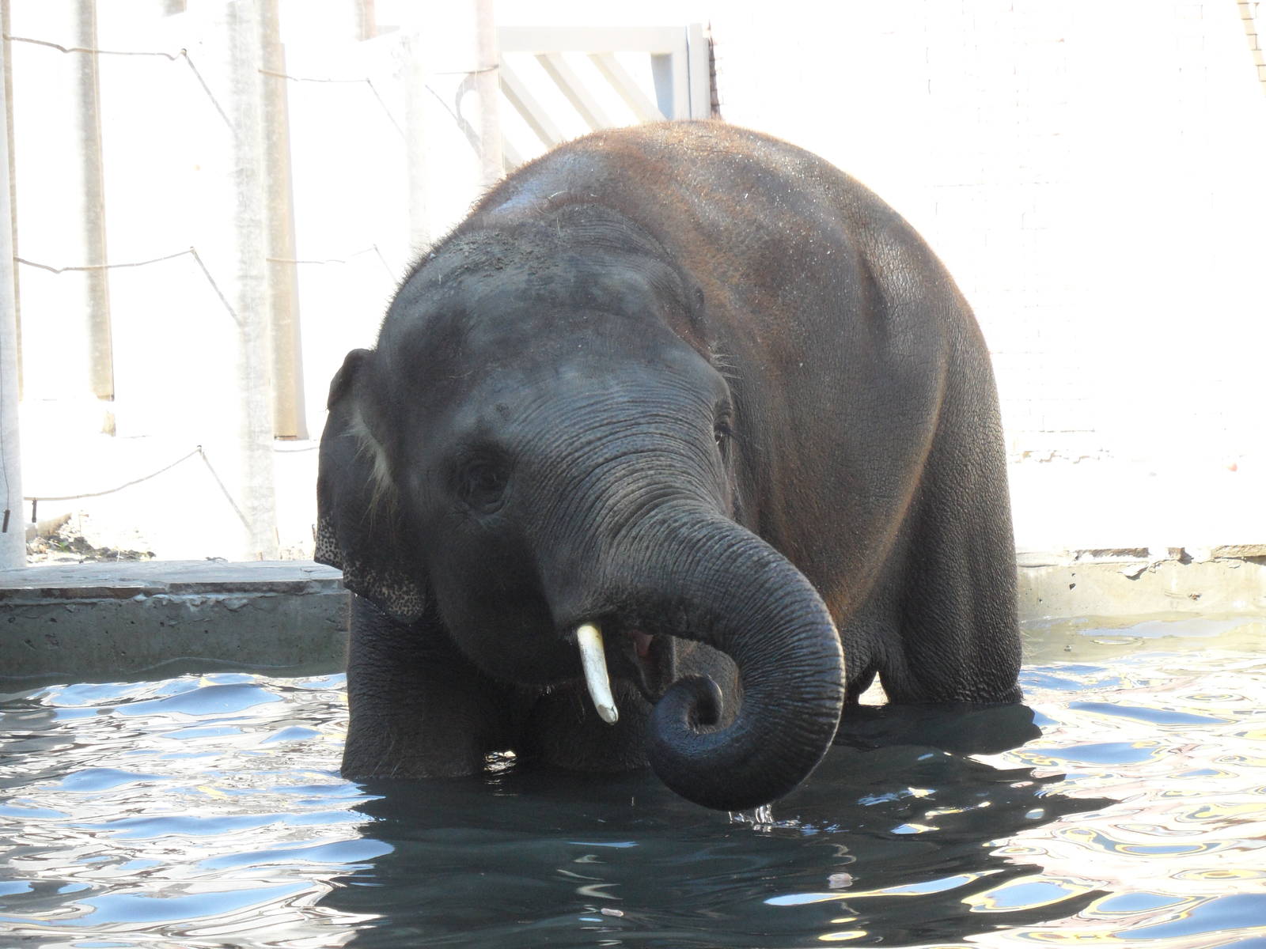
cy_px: 474
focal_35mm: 180
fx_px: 6583
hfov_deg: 11.0
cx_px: 633
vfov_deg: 8.2
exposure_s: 1/180
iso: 200
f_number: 4.4
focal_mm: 29.7
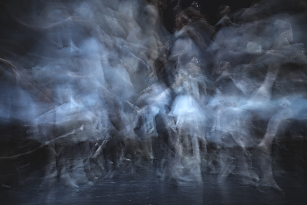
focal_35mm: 42
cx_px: 154
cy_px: 102
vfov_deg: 31.9
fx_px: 358
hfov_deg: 46.4
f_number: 22
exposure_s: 1.3
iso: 100
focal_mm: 42
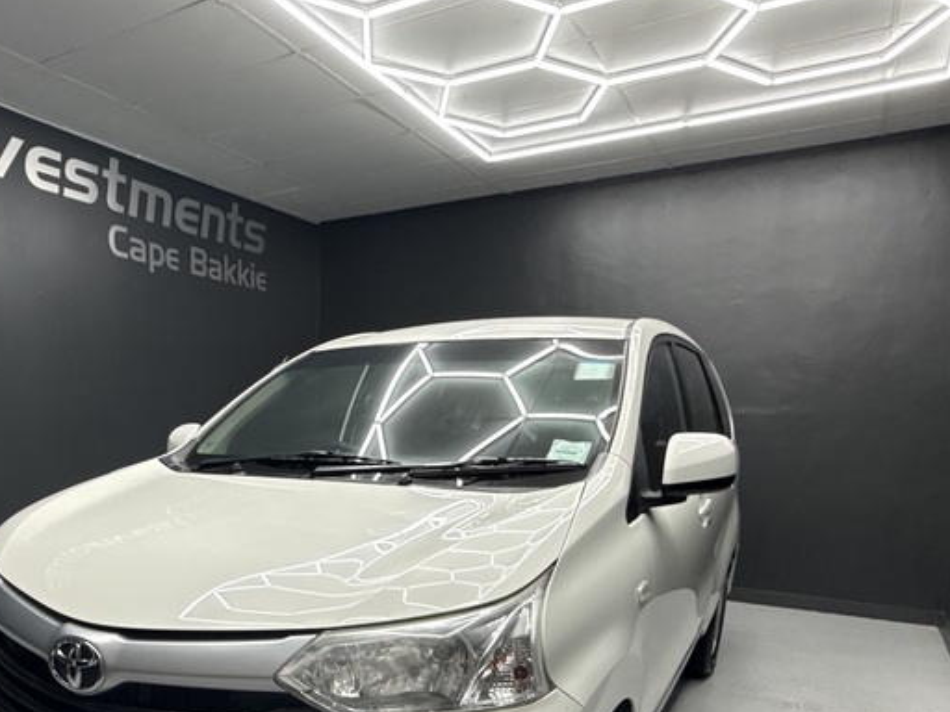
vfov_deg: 46.2
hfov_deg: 62.1
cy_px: 603
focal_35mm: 28
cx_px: 330
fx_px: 768
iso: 100
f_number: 2.2
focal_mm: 2.22
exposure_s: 1/100
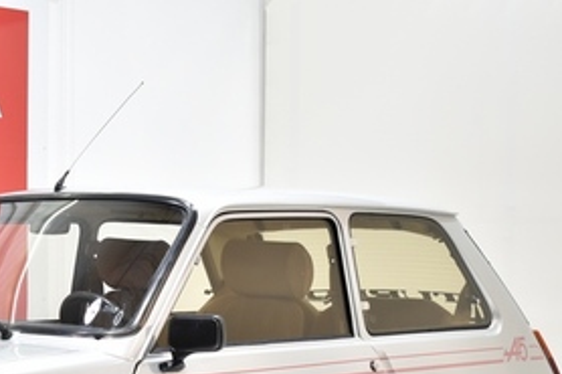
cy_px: 367
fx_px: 1482
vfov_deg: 14.2
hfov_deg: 20.9
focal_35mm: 95
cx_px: 36
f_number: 4.5
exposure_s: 1/15
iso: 100
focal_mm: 32
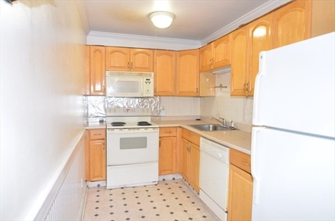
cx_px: 168
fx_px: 209
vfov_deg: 55.9
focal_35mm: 22
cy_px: 110
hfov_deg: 77.5
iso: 800
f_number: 4
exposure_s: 1/60
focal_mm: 15
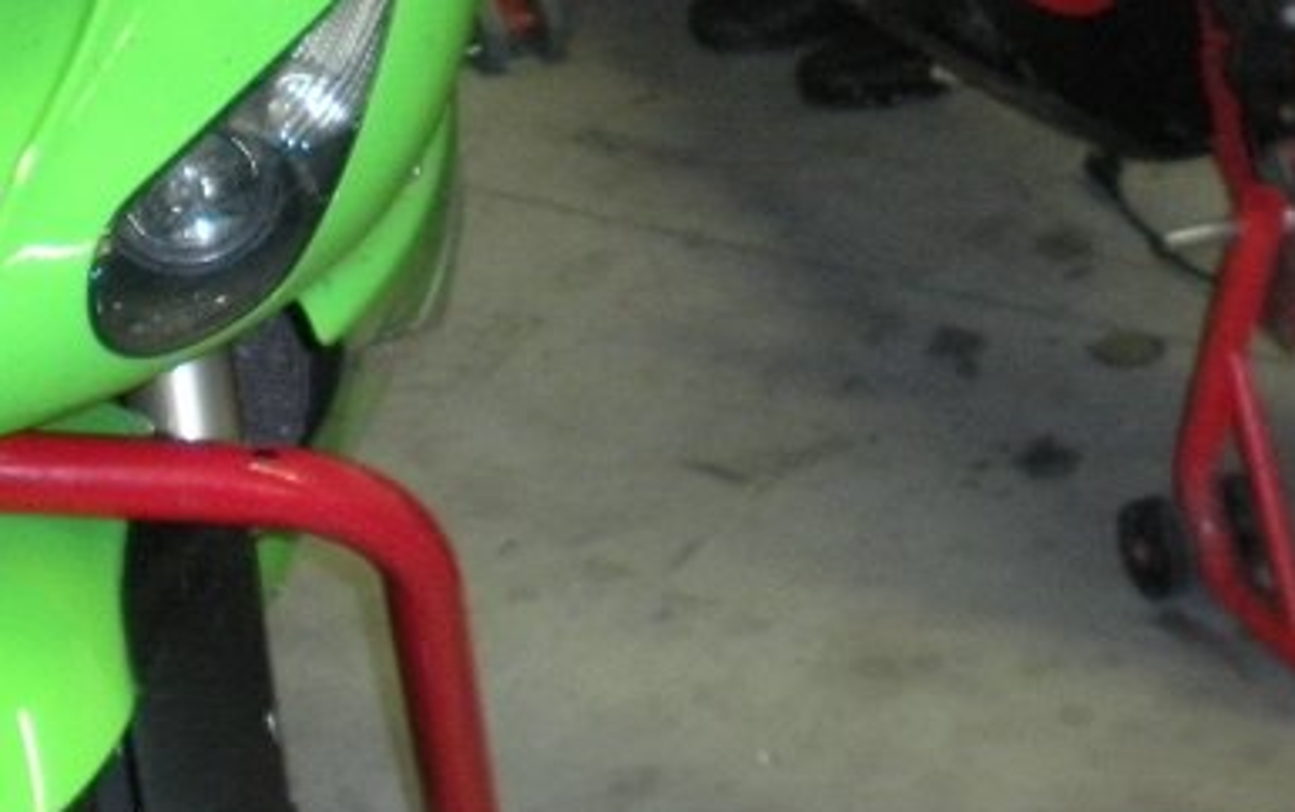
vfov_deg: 13.2
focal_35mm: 96
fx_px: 3391
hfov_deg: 21.6
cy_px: -195
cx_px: 809
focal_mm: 6.3
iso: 400
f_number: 3.5
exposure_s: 1/30
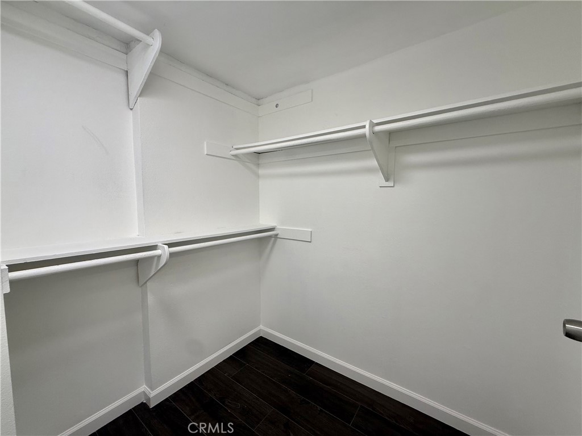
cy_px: 218
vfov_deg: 85.7
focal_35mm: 14
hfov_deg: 102.1
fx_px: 235
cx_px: 291
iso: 100
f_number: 2.2
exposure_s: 1/120
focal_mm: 2.22
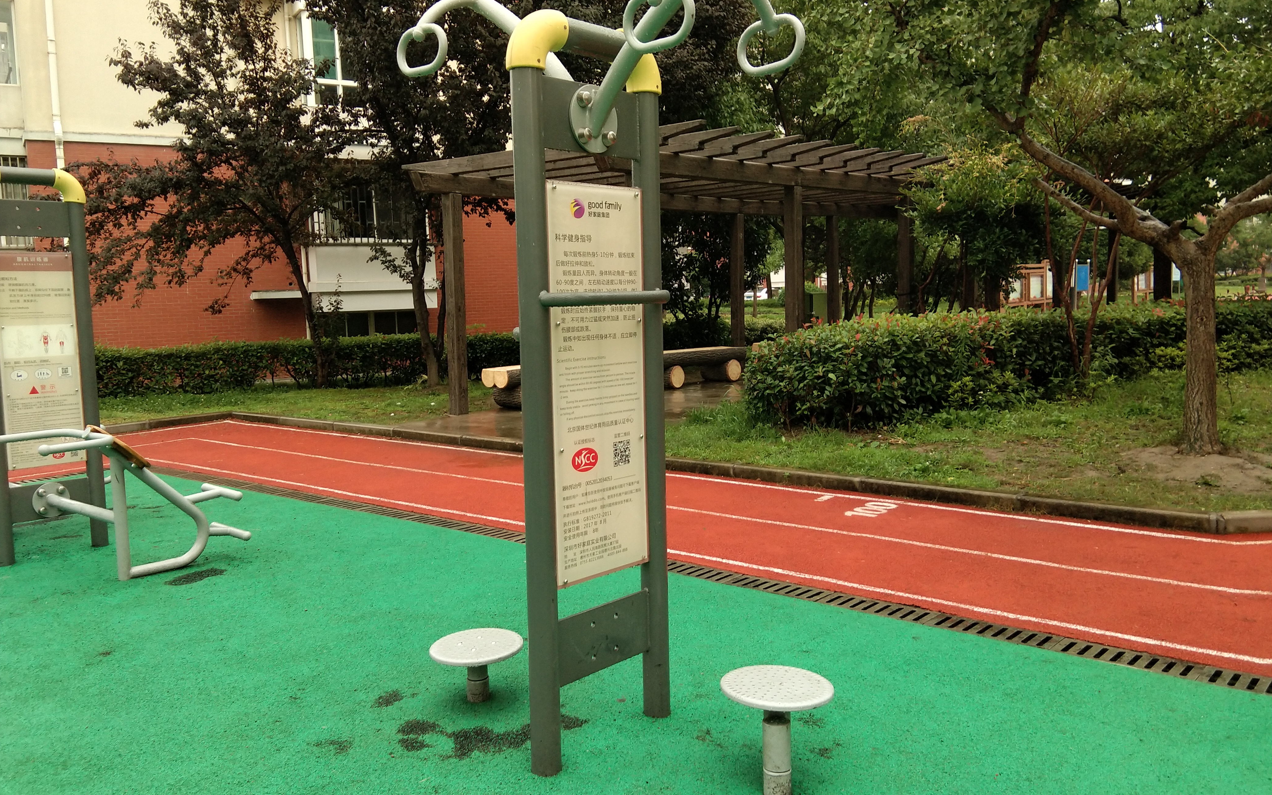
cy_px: 398
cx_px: 635
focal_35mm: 33
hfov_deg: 58.1
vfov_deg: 38.3
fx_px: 1144
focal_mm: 3.69
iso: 80
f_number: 2.2
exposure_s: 1/50
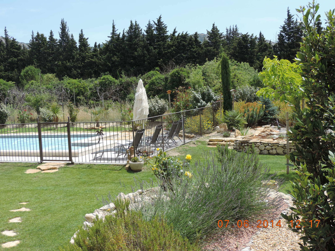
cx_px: 168
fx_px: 416
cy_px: 126
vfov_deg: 33.6
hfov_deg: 43.9
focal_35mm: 43
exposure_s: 1/640
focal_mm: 7.6
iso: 80
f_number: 3.4
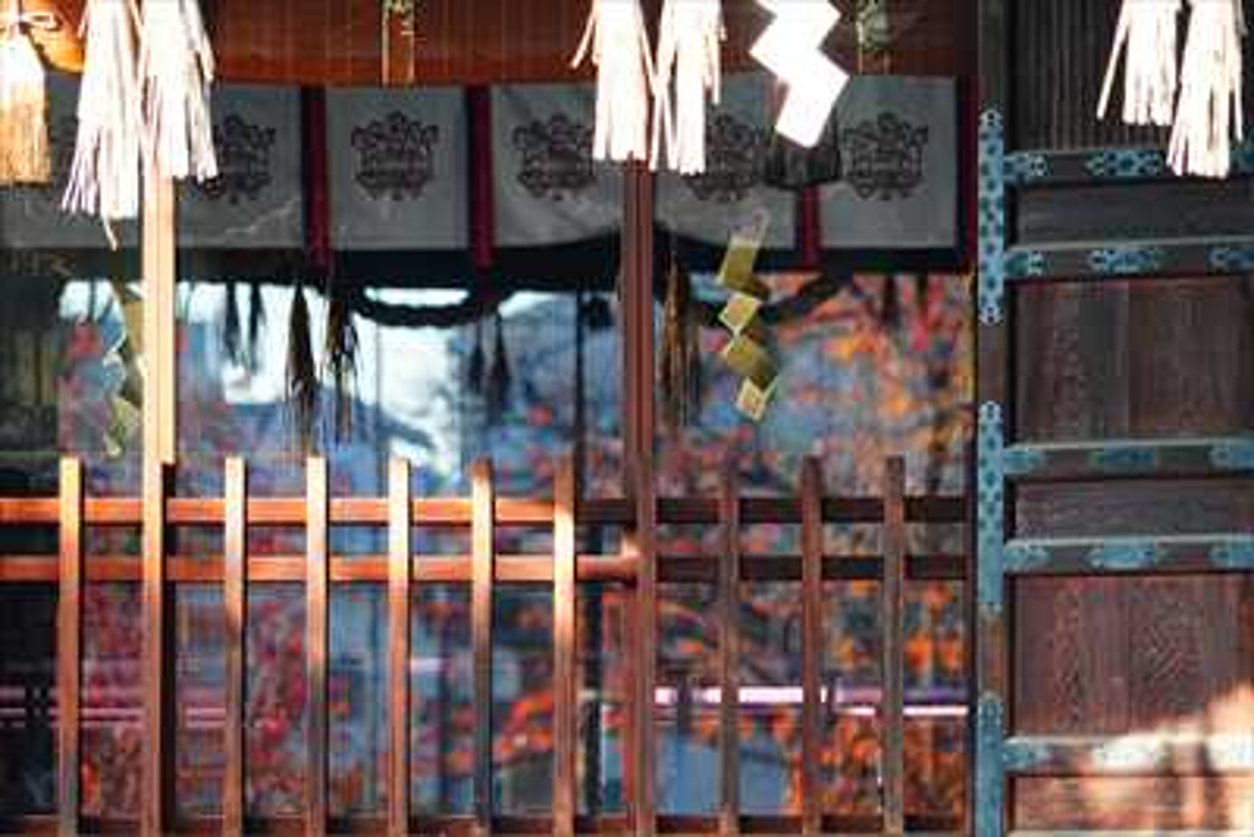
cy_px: 418
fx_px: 8363
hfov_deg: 8.6
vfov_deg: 5.7
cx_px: 627
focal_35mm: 240
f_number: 6.3
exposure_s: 1/250
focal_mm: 240
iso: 2000
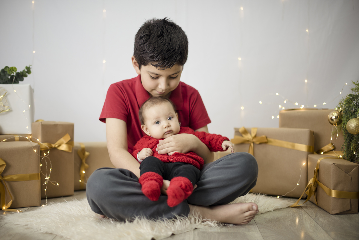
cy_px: 120
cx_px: 180
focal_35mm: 50
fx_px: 499
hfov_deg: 39.6
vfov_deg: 27.0
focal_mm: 50
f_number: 1.4
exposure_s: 1/200
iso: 160
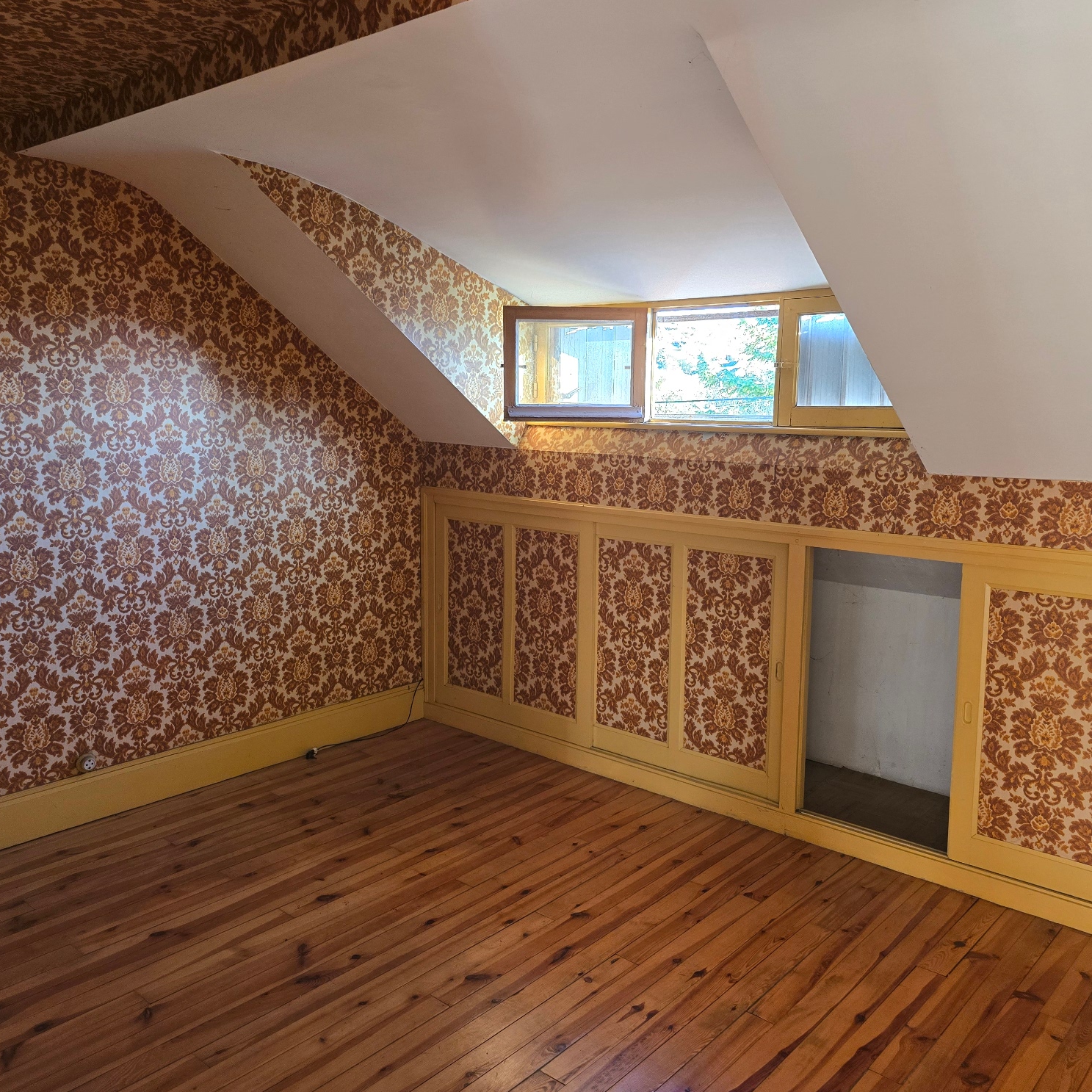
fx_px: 999
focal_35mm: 28
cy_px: 540
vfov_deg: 57.3
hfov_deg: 57.3
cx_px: 557
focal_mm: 6.3
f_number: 1.7
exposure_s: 1/100
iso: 320
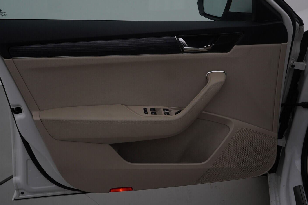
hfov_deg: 51.9
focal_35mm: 37
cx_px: 154
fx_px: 317
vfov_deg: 35.9
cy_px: 101
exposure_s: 1/160
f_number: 5.6
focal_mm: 24
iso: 125
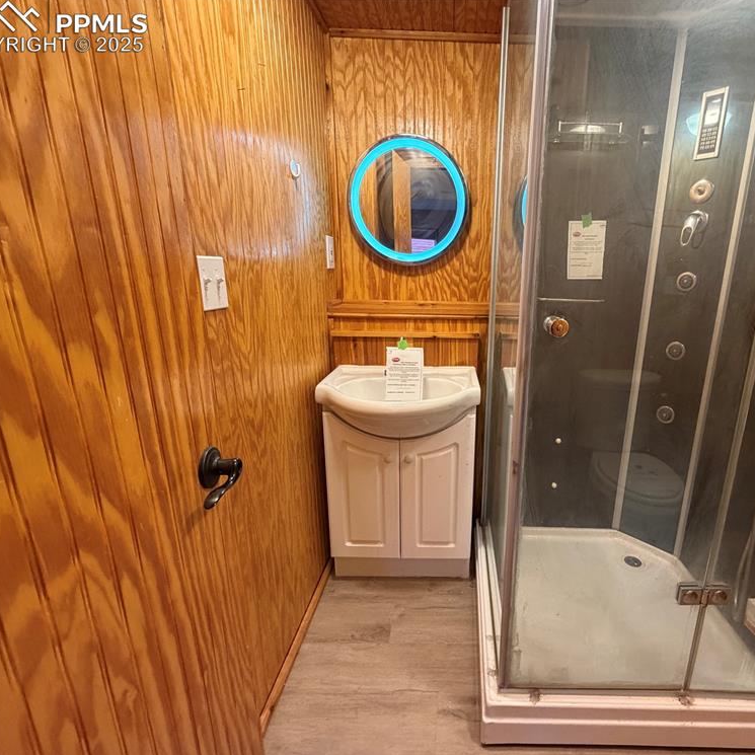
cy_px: 385
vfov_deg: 84.0
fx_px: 419
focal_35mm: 17
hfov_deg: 82.7
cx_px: 463
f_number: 2.2
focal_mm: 2.22
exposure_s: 1/60
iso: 400
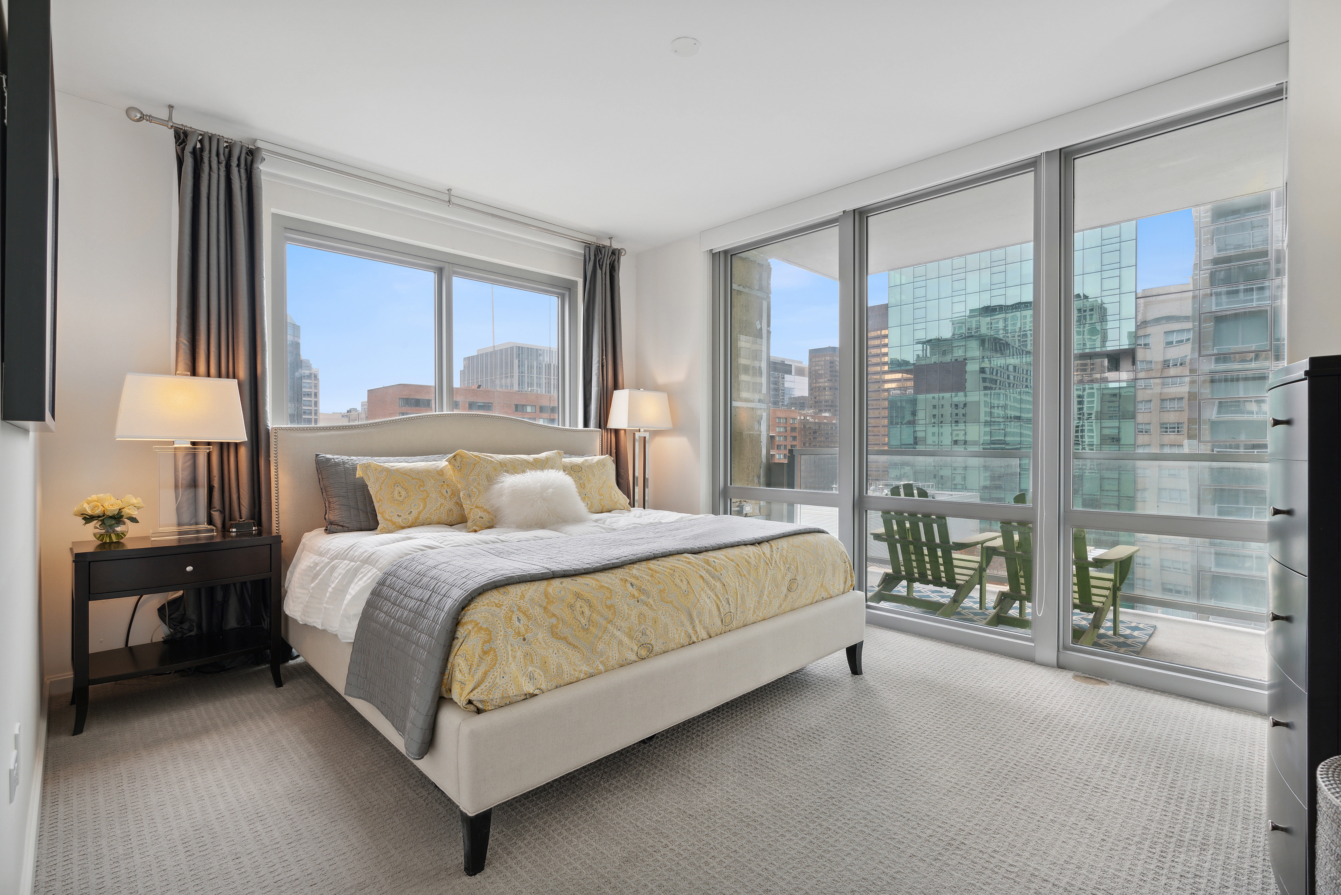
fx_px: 596
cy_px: 448
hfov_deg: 96.7
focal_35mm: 16
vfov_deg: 73.8
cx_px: 670
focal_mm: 16
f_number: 8
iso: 320
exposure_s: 1/8
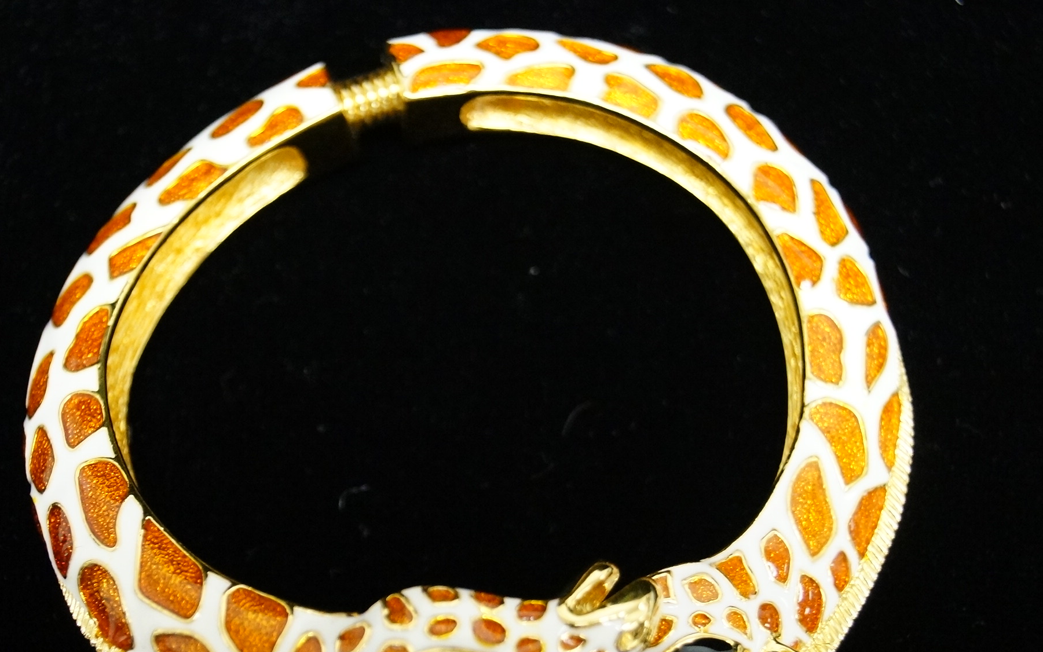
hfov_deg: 24.9
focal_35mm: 83
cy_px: 431
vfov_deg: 15.7
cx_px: 467
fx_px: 2360
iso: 3200
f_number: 5
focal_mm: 40
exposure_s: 1/60
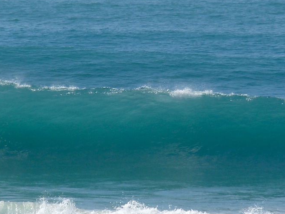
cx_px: 132
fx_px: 6705
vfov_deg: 1.8
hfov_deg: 2.4
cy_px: 118
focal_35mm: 814
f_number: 8
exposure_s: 1/400
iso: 100
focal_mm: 66.7
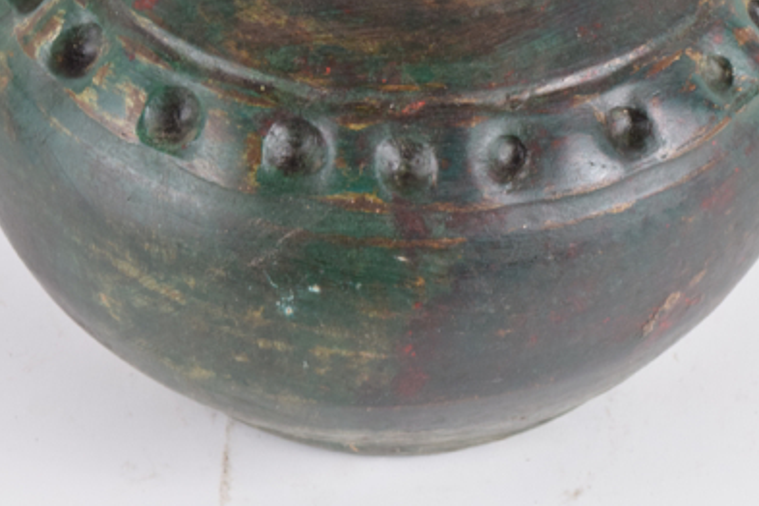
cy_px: 113
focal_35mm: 127
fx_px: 2677
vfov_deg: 10.8
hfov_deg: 16.1
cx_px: 394
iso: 800
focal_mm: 52
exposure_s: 1/125
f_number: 9
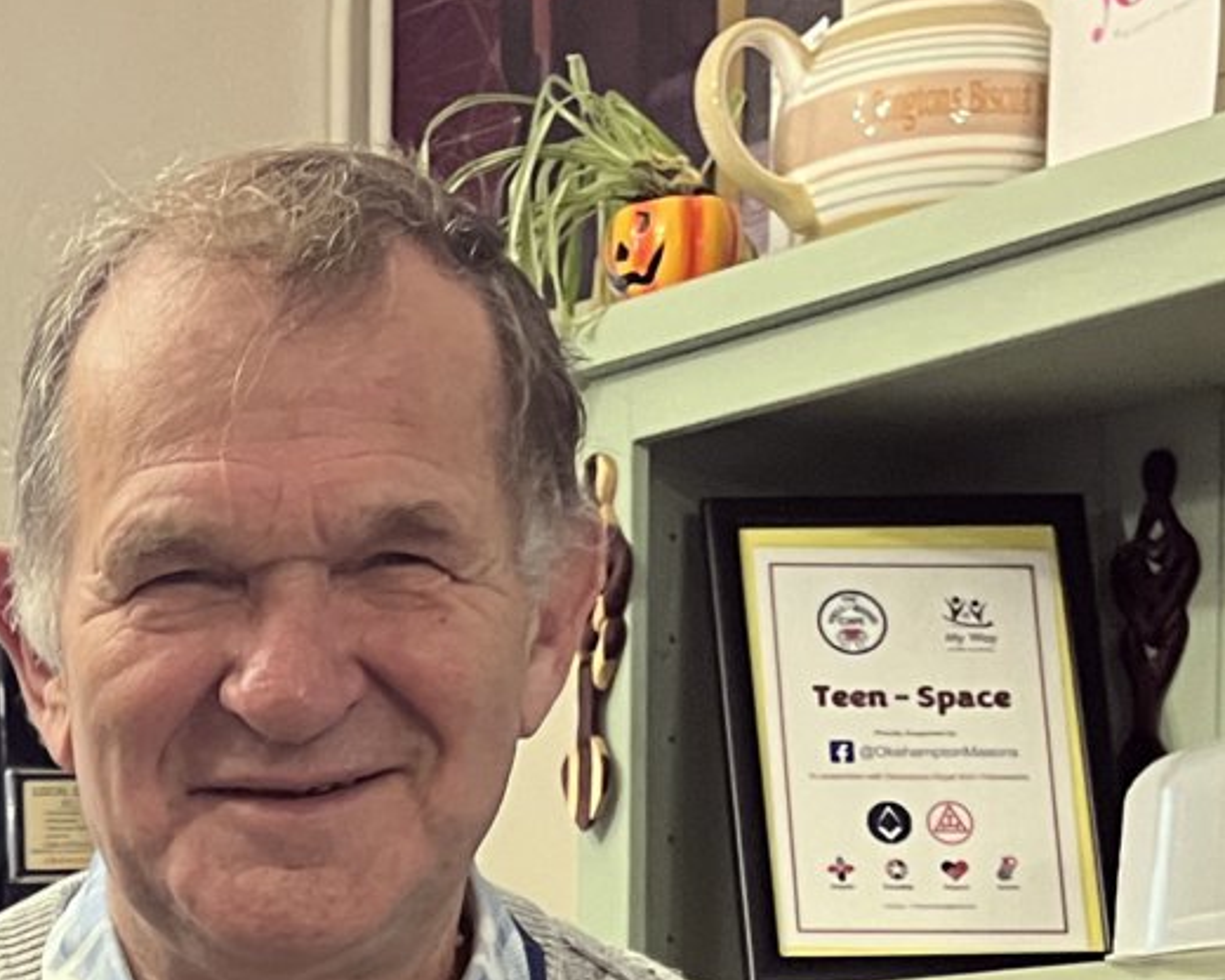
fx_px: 3626
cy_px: 1517
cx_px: -127
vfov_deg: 14.3
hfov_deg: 18.4
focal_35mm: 100
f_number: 1.6
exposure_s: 1/50
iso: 250
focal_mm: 5.1
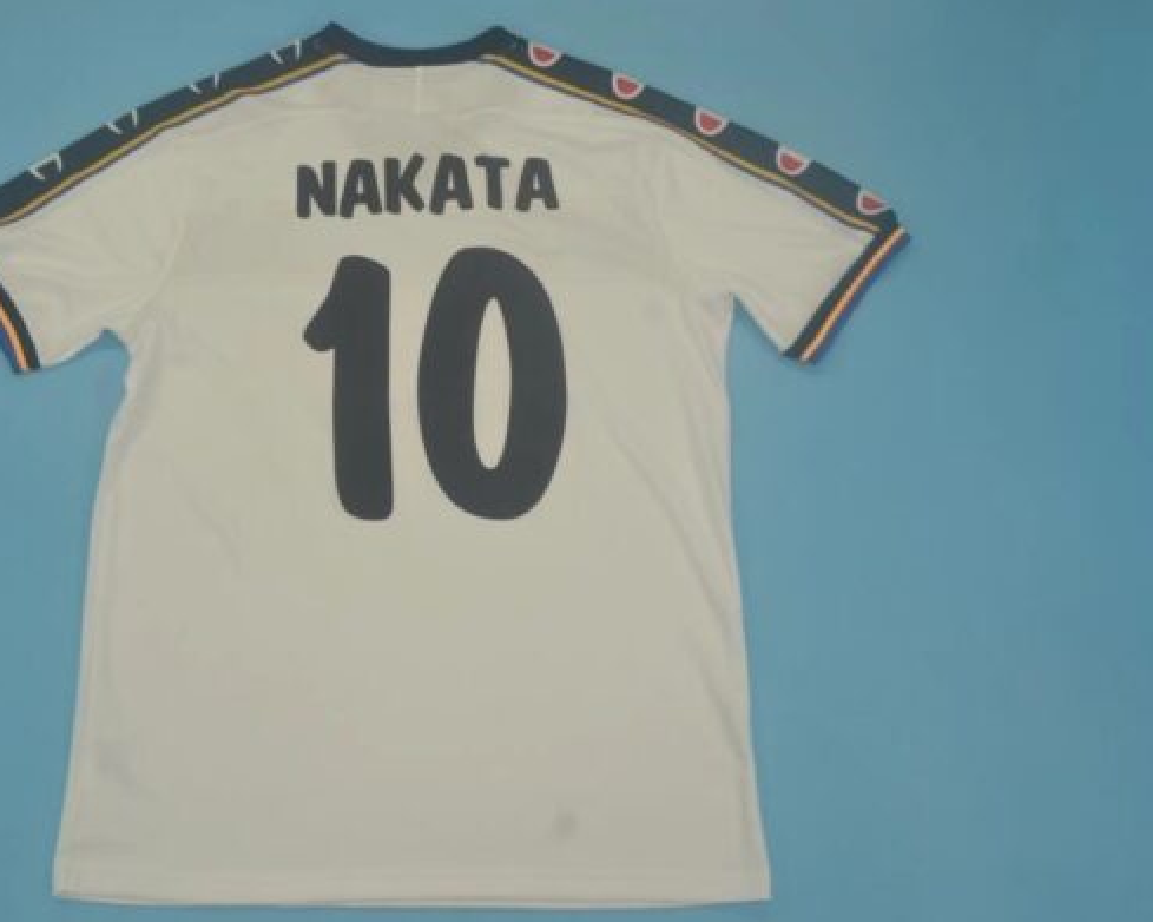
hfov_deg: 47.7
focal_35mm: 38
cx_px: 467
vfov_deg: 39.1
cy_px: 462
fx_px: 1296
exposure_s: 1/60
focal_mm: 22
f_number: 7.1
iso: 200
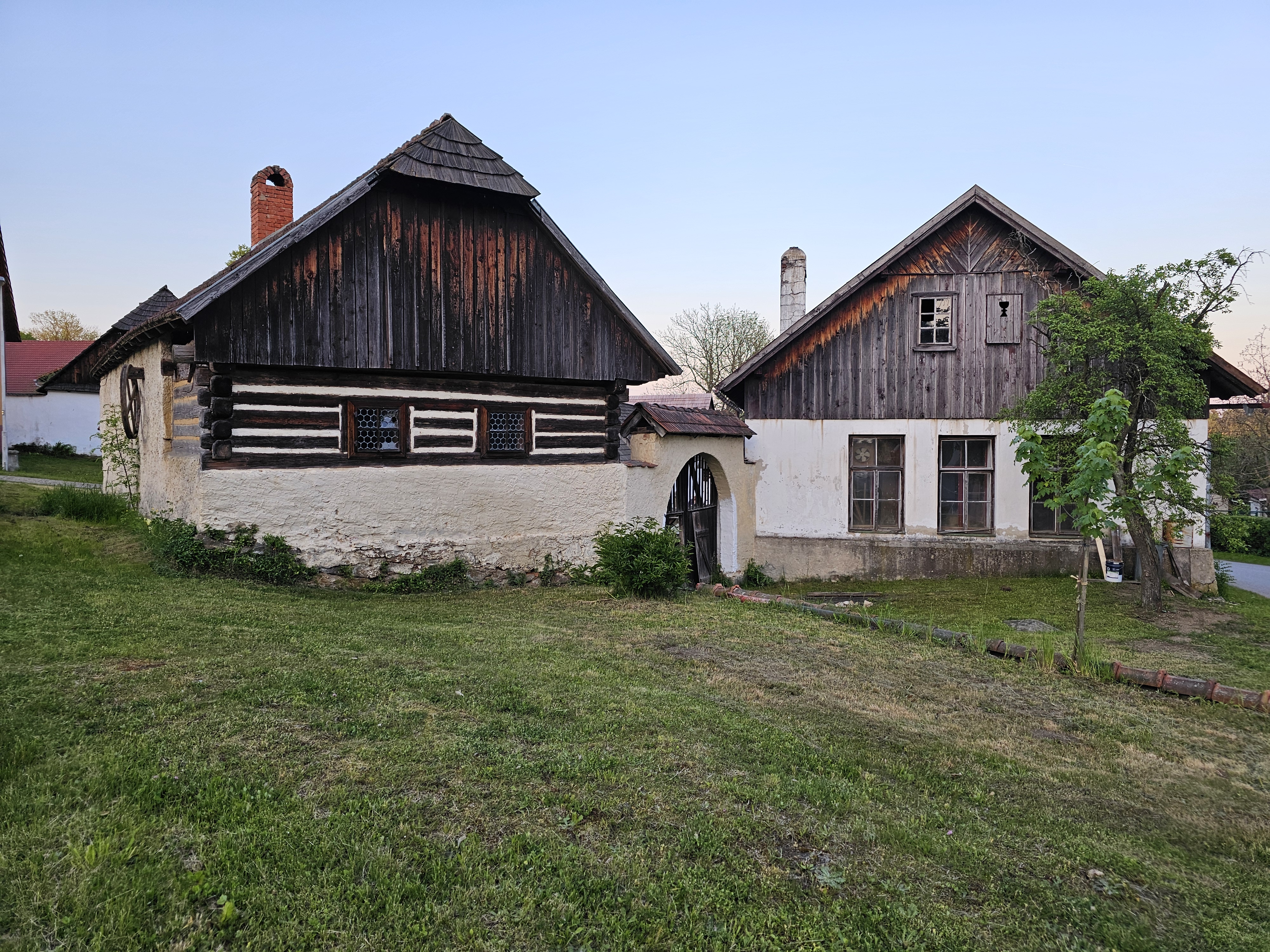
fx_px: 844
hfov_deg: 73.9
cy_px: 476
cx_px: 635
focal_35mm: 23
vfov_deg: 58.9
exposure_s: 1/100
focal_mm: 6.3
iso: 20
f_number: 1.7
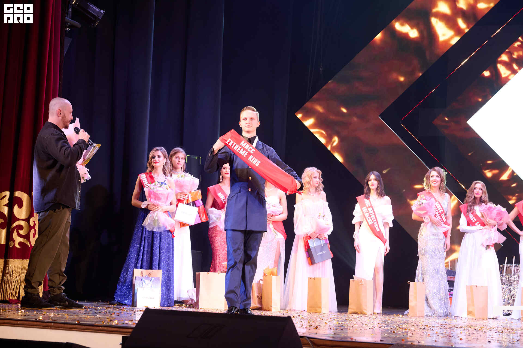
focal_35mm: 73
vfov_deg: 18.6
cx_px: 262
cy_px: 174
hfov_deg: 27.7
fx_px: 1060
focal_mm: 73
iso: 1600
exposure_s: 1/160
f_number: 5.6
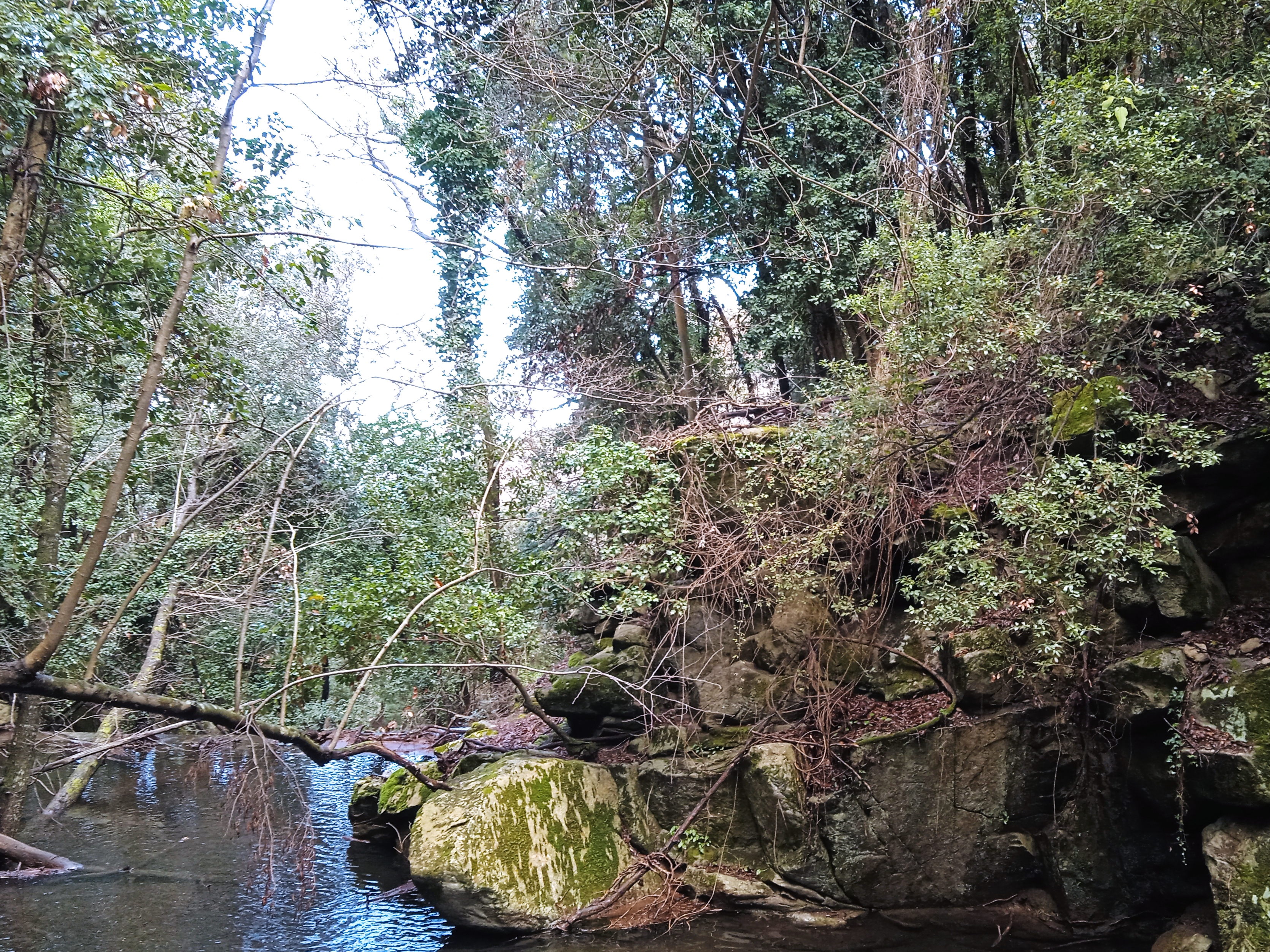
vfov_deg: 40.7
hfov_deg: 52.3
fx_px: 1284
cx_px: 756
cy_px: 523
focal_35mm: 35
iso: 180
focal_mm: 3.43
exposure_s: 1/50
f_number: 2.2
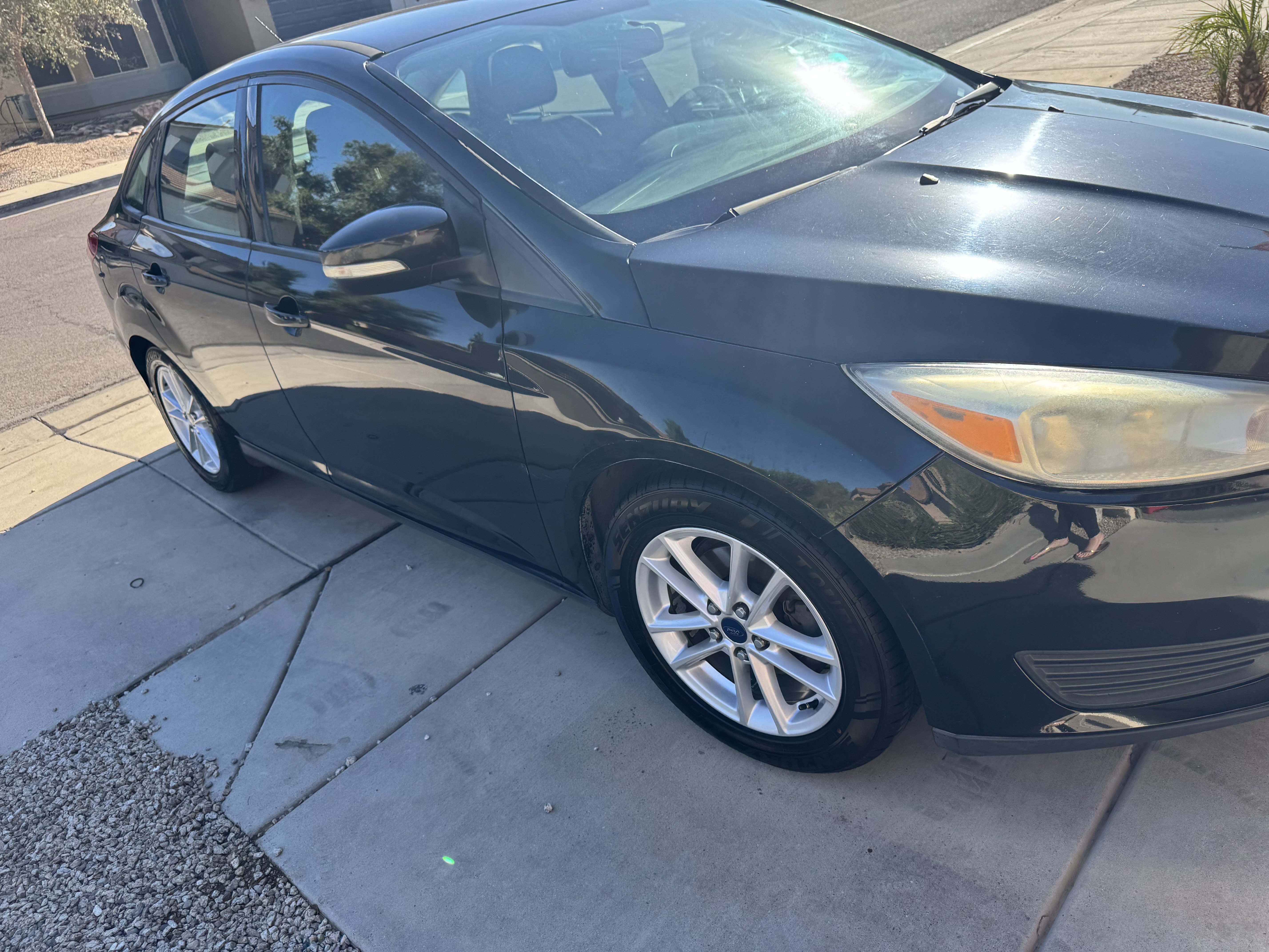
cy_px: 476
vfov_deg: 56.8
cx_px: 634
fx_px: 880
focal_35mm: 24
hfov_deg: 71.6
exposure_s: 1/1112
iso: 80
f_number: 1.78
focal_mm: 6.76
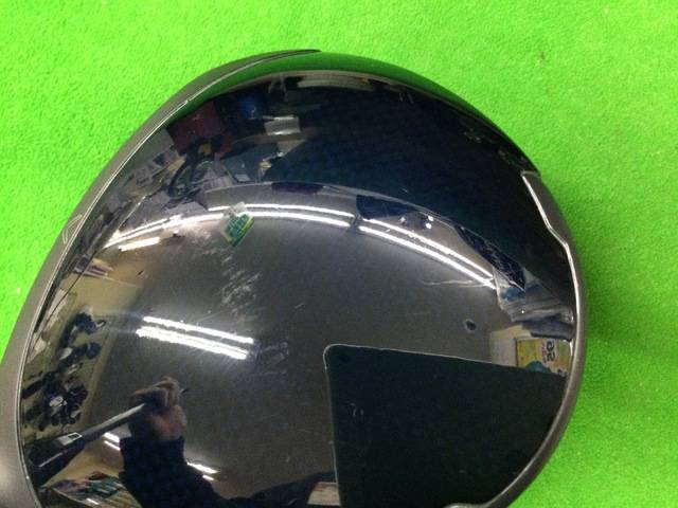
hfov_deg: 58.4
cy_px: 254
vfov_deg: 45.4
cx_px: 339
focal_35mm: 31
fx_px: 607
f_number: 2.4
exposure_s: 1/15
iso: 200
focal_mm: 3.3
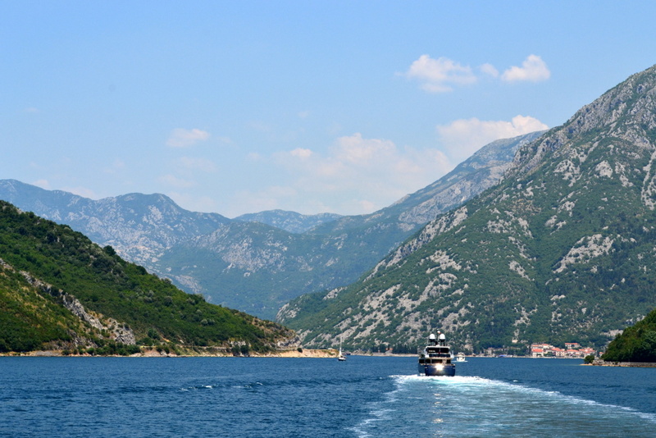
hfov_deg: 27.0
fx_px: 1367
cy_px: 219
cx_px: 328
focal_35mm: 75
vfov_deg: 18.2
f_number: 11
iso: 320
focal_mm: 50
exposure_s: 1/500
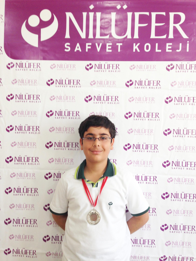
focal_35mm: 33
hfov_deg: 42.9
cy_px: 130
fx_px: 249
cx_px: 98
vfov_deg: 55.4
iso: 64
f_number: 2.4
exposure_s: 1/30
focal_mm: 4.12
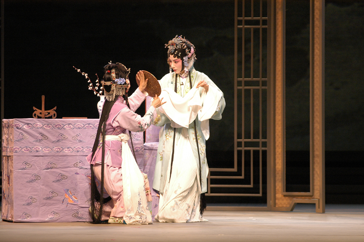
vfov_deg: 6.8
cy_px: 121
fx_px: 2045
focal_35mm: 202
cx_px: 182
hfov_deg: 10.2
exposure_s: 1/100
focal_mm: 135
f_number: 3.5
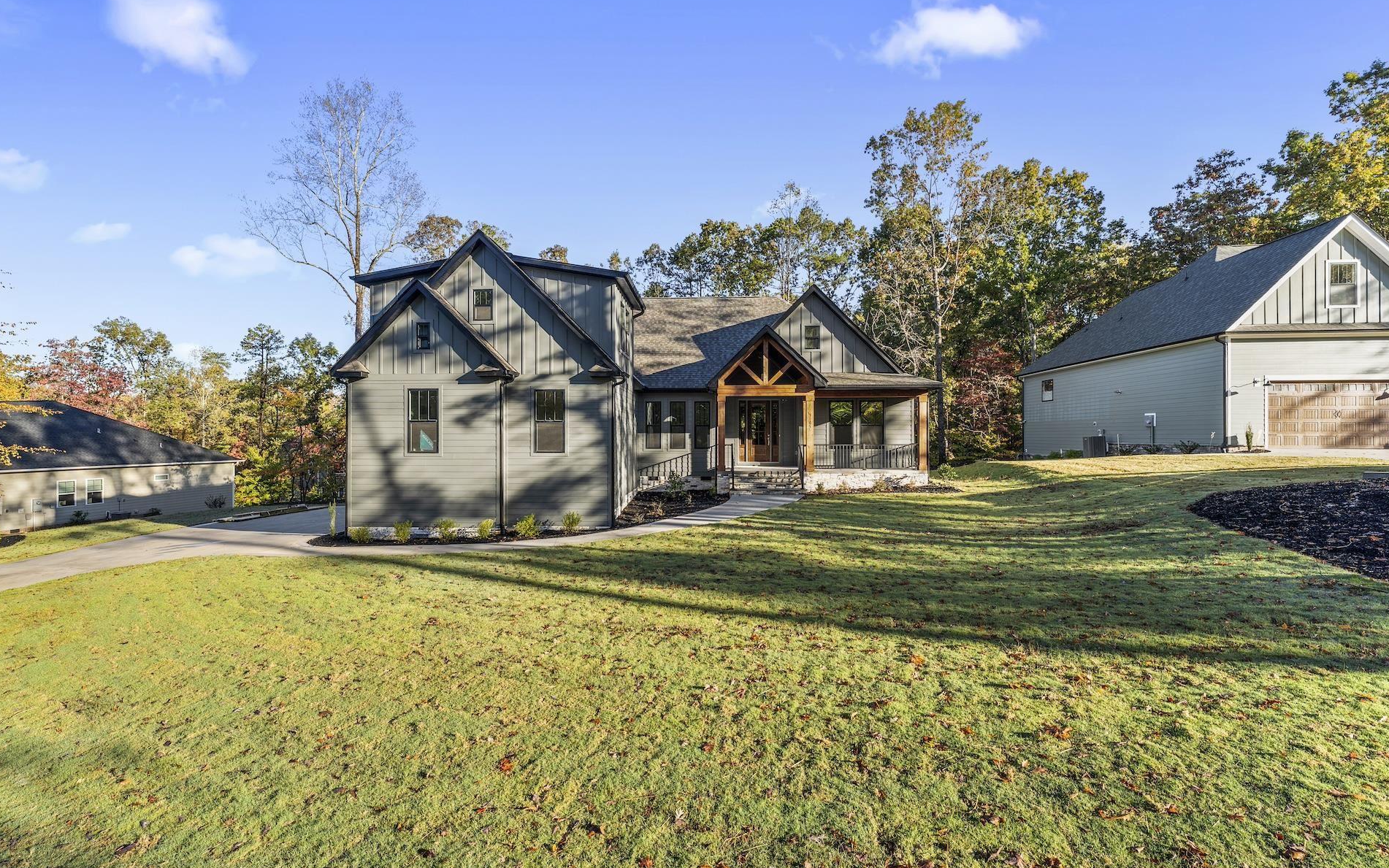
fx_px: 568
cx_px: 678
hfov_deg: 101.4
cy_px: 406
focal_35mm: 15
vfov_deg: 74.7
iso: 100
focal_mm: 14
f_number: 6.3
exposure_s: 1/13
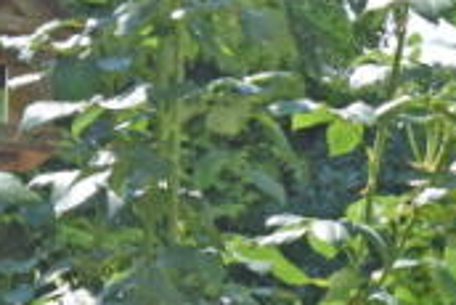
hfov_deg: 13.3
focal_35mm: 143
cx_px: 750
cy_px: 304
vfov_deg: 9.5
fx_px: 1813
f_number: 8
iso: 200
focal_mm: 16
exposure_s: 1/250
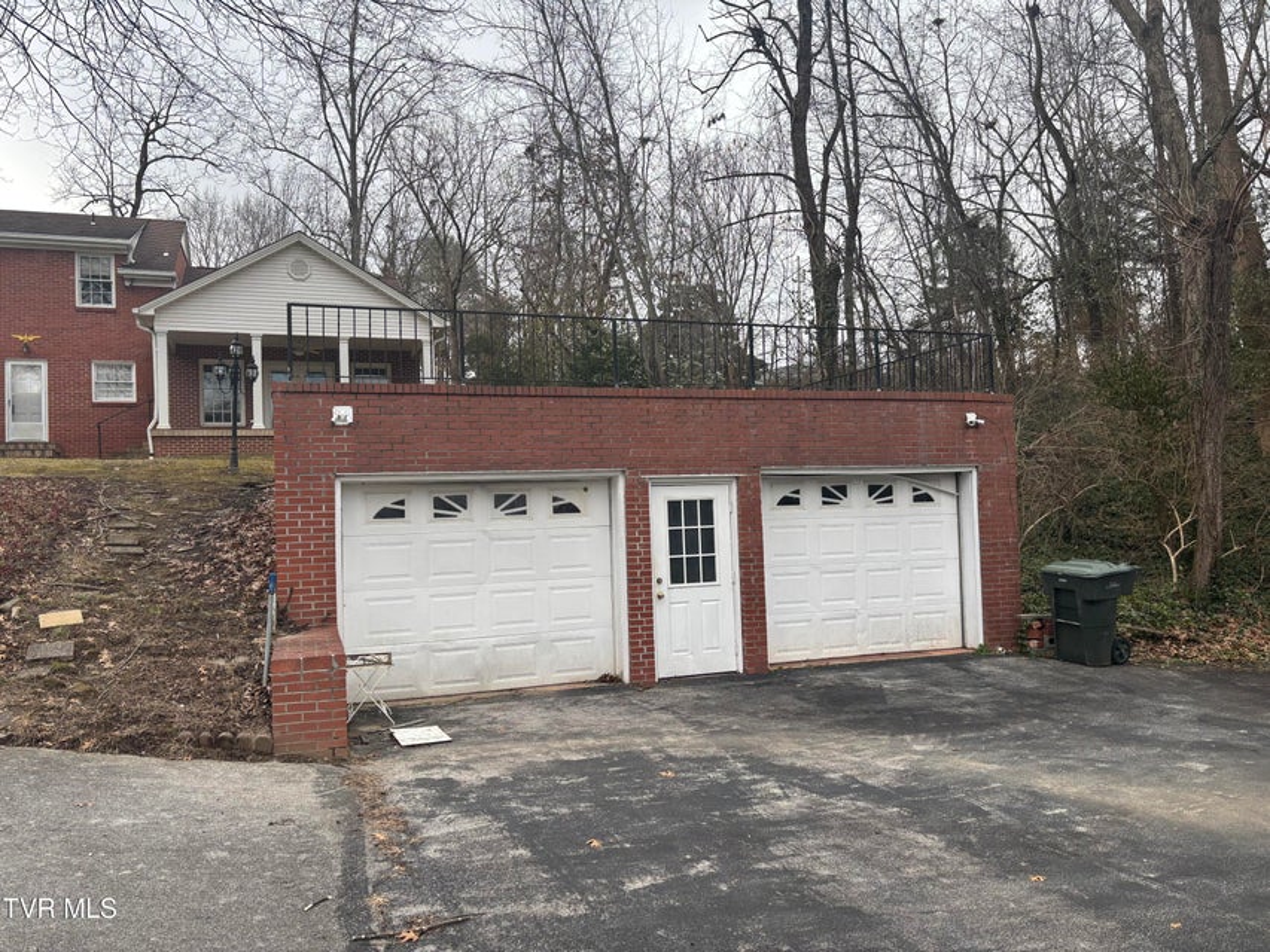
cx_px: 635
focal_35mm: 26
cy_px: 476
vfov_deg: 53.1
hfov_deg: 67.3
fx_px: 954
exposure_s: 1/121
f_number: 1.6
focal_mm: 5.96
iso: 32
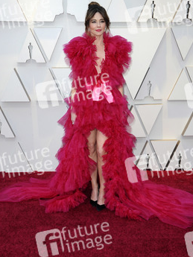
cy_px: 128
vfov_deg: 33.2
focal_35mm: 58
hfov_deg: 25.2
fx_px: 431
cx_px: 96
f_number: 8
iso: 800
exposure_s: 1/250
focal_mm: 52
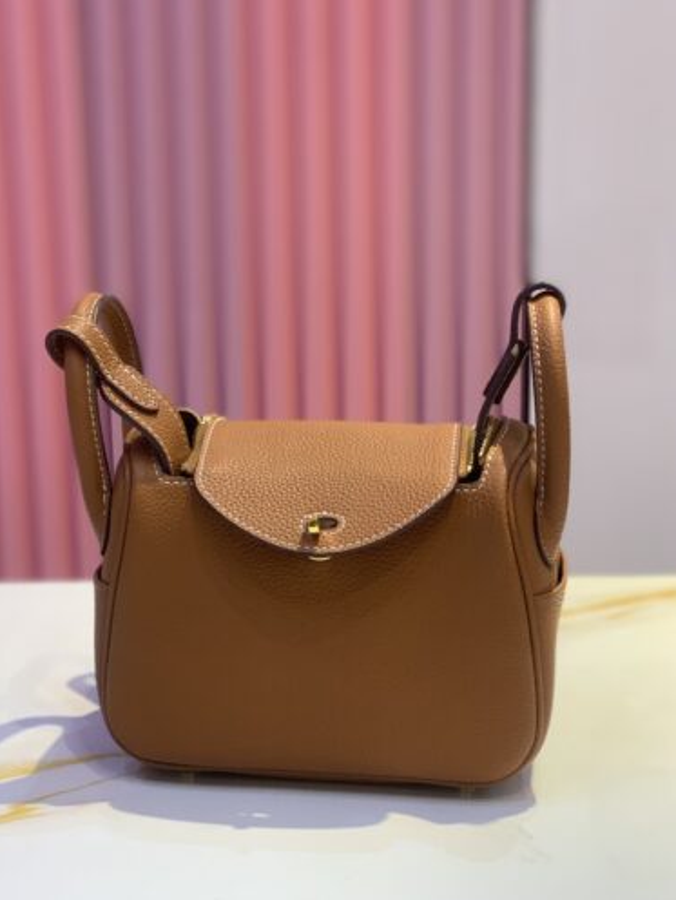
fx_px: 1562
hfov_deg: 24.4
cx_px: 328
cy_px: 385
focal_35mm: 60
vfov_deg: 32.1
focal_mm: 6
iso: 100
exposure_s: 1/100
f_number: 2.4
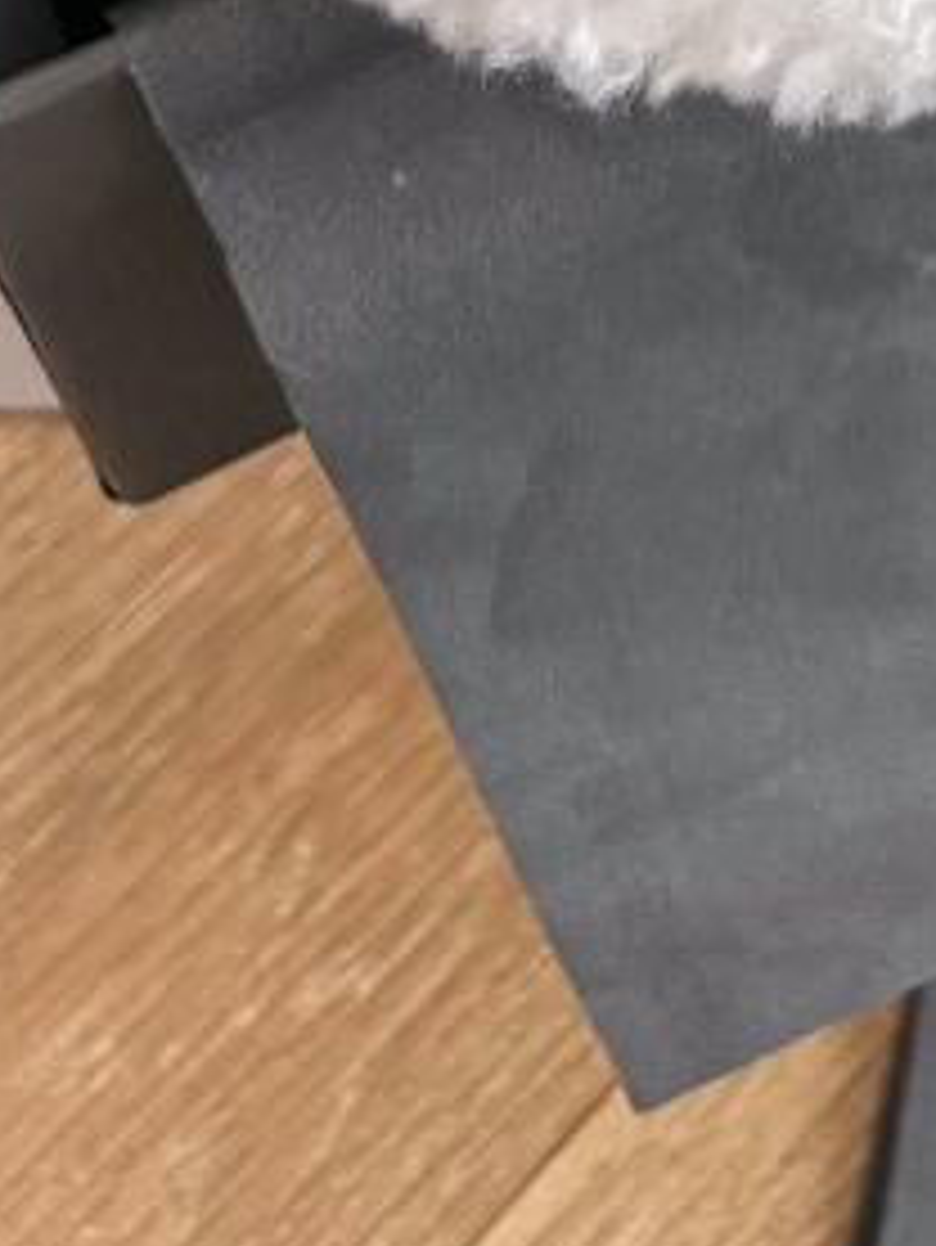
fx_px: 4863
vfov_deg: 12.0
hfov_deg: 10.7
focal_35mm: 135
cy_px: -1673
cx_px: 1228
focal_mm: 5.96
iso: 50
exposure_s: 1/597
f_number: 1.6
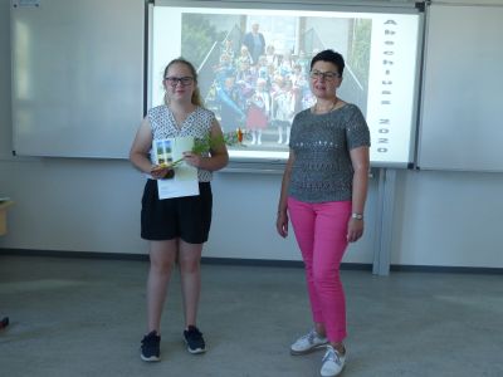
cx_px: 252
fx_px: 523
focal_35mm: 36
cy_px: 188
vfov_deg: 39.7
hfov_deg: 51.4
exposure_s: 1/60
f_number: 2.8
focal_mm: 6.4
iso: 250
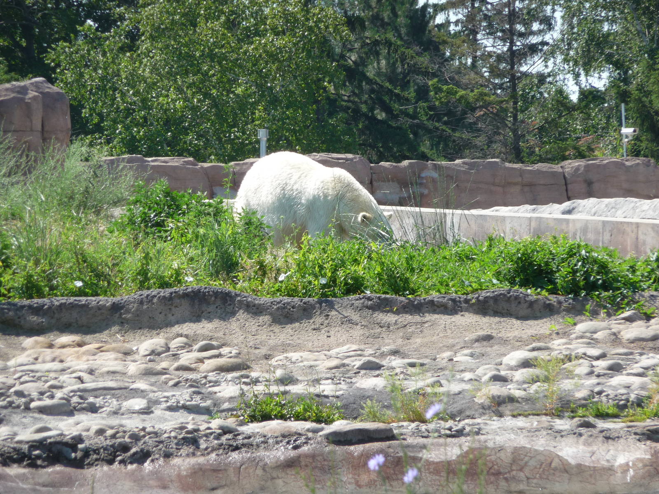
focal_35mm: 280
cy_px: 247
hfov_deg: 7.1
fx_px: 5330
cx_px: 330
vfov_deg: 5.3
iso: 100
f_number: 4.9
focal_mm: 47
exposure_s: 1/250
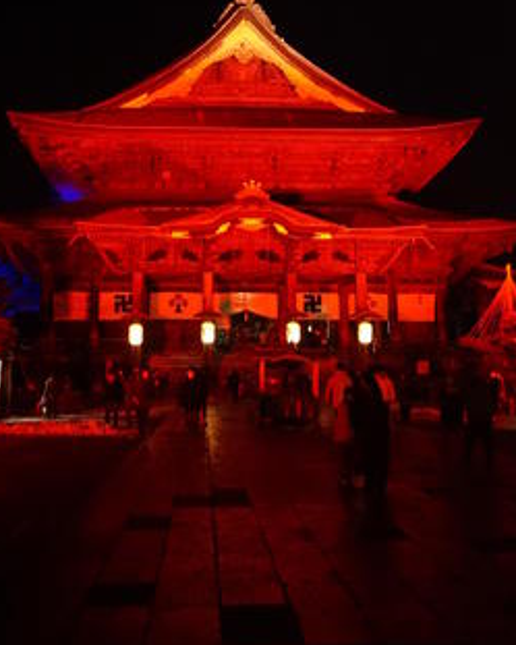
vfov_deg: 37.4
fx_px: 935
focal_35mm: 49
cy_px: 192
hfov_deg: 30.8
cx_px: 234
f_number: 4.5
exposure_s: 1/40
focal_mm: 24
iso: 6400
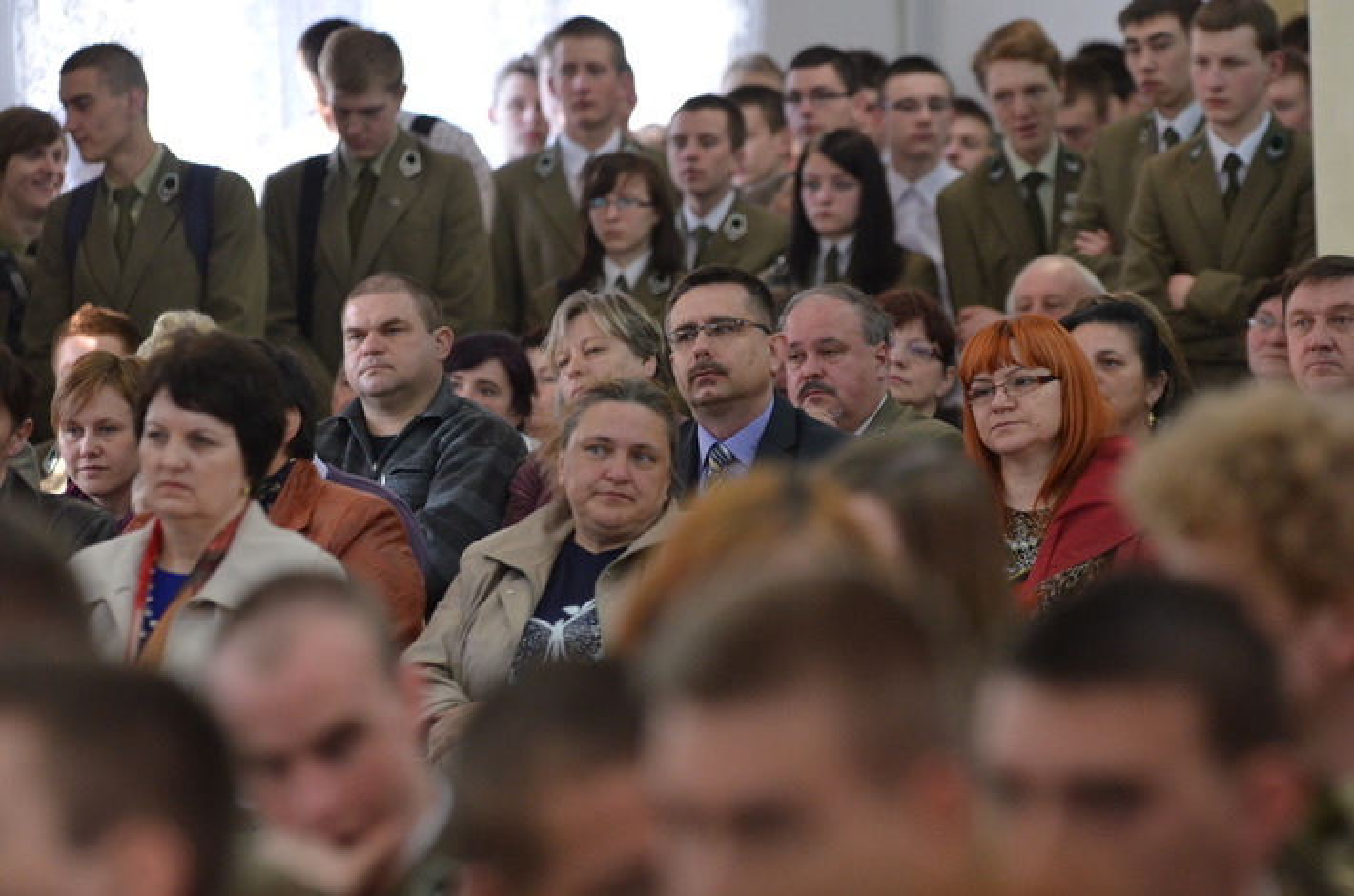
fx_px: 8444
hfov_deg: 9.2
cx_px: 677
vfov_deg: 6.1
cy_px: 448
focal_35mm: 225
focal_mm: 150
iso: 1600
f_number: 2.8
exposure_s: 1/400
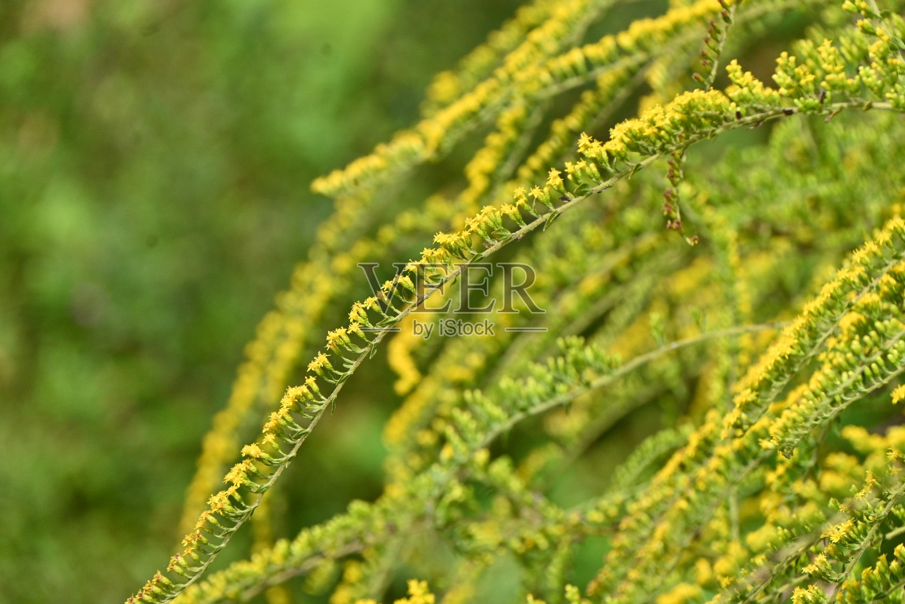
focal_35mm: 375
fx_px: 9427
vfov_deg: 3.7
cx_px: 452
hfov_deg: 5.5
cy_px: 302
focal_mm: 250
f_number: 9
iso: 640
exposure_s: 1/1600
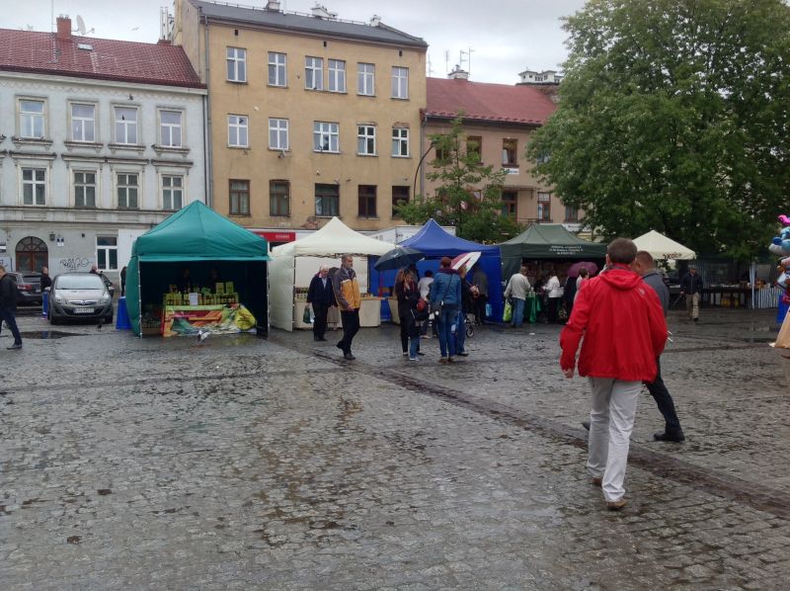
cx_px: 395
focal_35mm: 35
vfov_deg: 40.6
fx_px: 798
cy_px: 296
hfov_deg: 52.7
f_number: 2.4
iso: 50
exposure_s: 1/272
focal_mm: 4.28
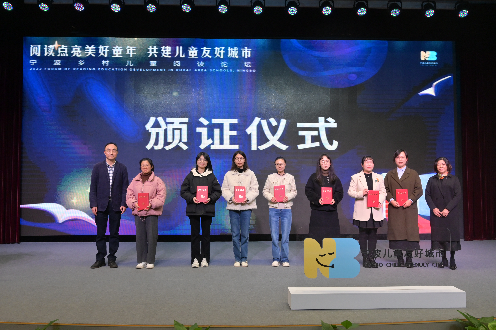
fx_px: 447
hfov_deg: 58.0
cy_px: 165
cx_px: 248
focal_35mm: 32
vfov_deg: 40.5
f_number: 7.1
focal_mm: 32.5
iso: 2500
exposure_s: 1/125
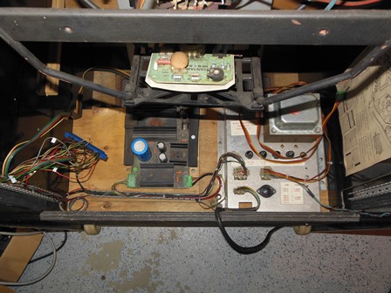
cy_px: 146
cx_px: 196
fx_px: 328
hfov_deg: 61.7
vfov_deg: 48.2
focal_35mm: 29
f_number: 3.3
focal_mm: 5.2
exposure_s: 1/25
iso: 200
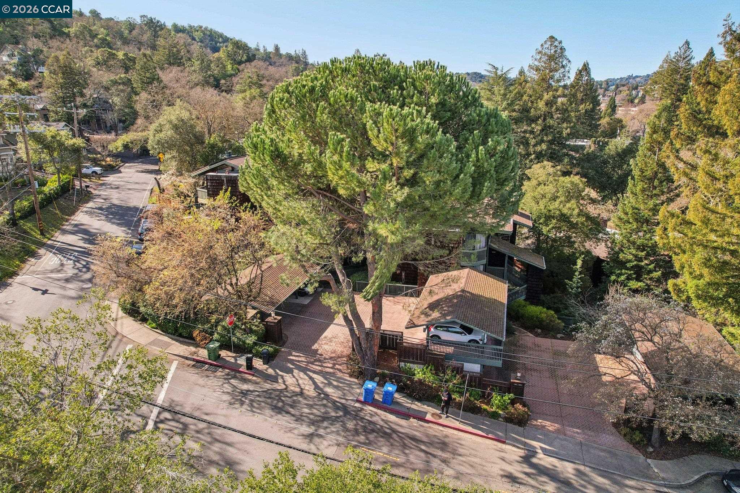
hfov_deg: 78.6
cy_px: 246
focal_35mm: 22
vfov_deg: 57.2
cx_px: 370
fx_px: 452
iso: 100
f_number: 2.8
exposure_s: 1/100
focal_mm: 8.4
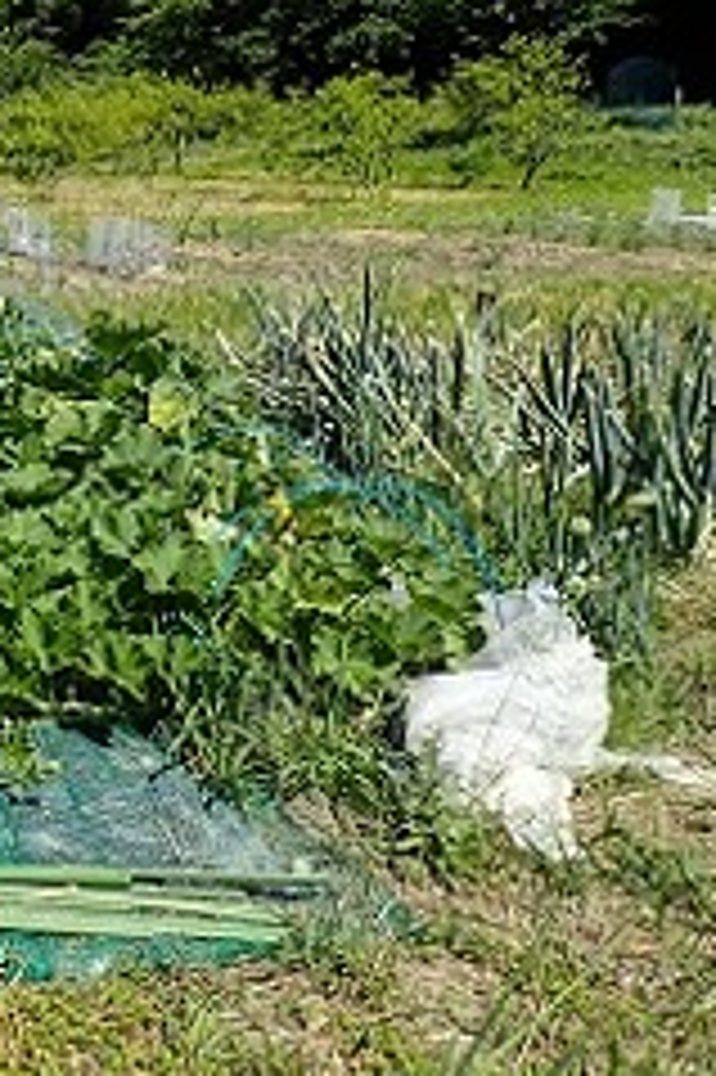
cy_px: 405
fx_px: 1464
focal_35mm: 49
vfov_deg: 40.1
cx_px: -279
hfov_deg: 23.4
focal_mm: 4.5
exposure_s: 1/160
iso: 100
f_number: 8
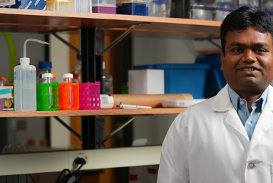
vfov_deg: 10.7
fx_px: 971
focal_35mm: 128
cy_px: 132
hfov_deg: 15.9
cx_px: 212
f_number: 2.8
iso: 320
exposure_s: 1/100
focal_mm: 70
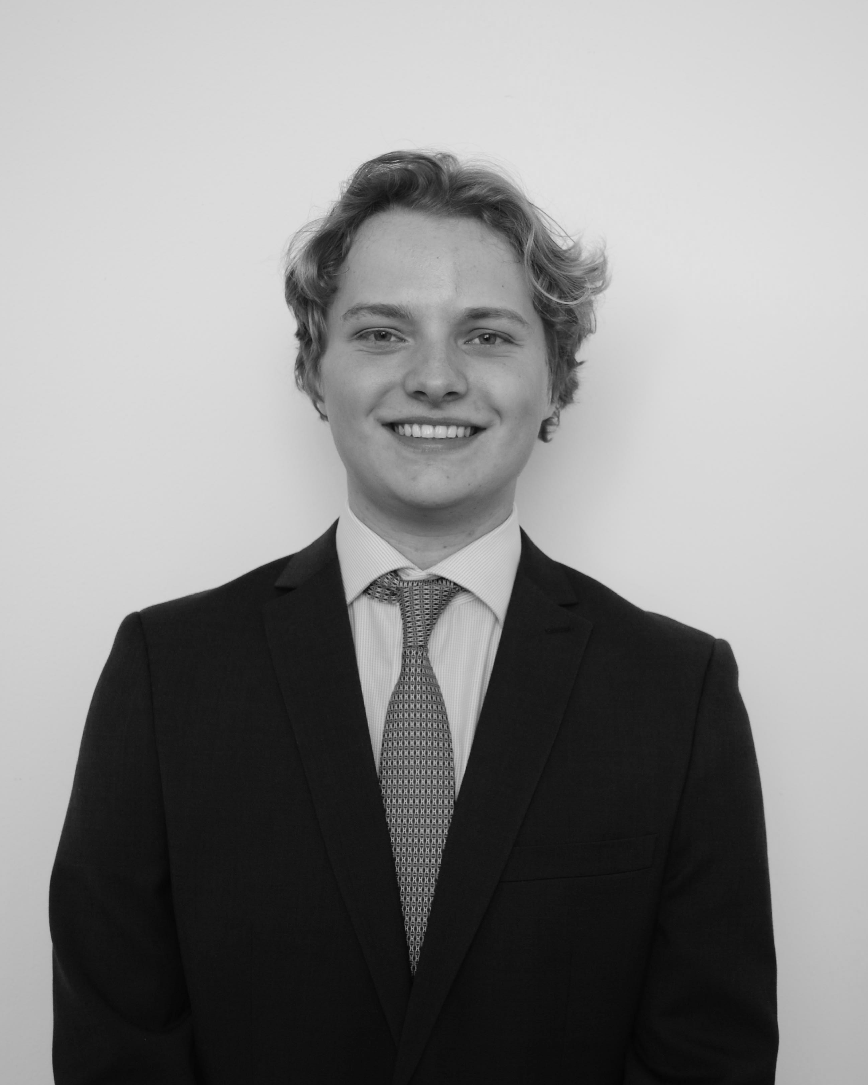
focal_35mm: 54
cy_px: 515
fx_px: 1734
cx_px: 434
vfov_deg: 34.7
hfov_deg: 28.1
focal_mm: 32
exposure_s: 1/40
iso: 200
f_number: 5
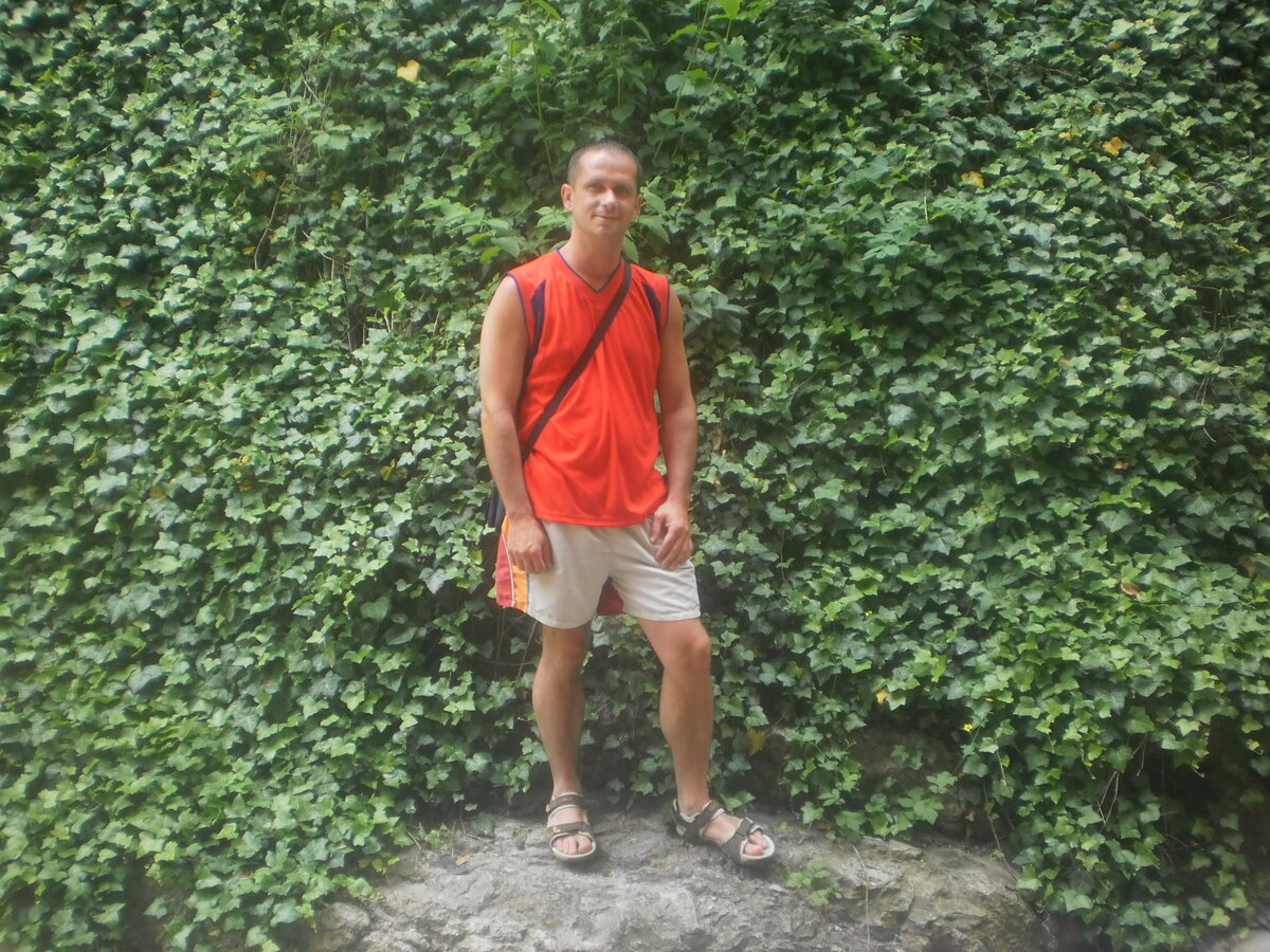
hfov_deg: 44.8
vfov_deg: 34.3
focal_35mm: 42
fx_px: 1541
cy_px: 476
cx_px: 635
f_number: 3.5
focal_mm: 7.4
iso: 100
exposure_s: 1/80
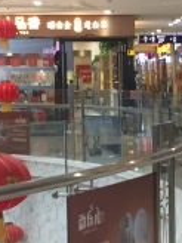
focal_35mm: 124
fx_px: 869
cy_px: 157
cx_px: 202
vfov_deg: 15.9
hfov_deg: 11.8
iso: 80
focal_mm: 4.15
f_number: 2.2
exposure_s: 1/33
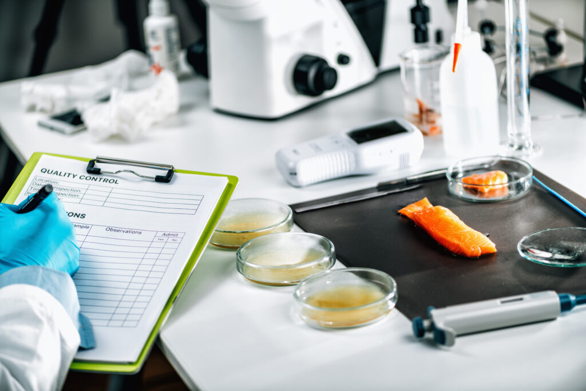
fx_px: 1709
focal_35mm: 105
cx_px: 293
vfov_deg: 13.0
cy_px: 196
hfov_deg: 19.5
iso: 64
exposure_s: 1/200
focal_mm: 105
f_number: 3
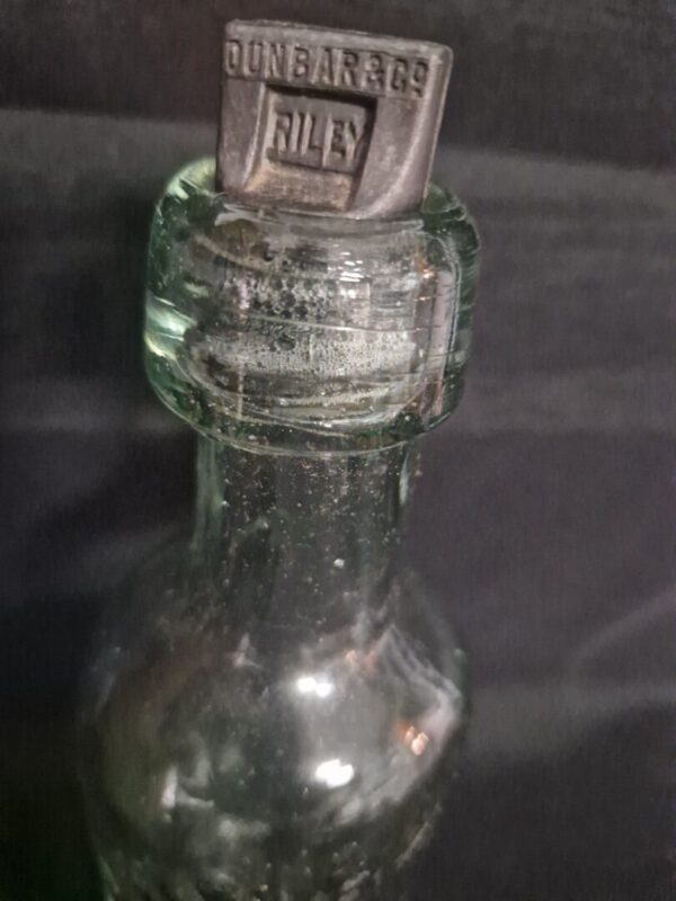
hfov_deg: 58.9
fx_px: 599
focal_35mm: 23
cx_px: 338
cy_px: 450
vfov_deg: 73.9
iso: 1000
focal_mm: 5.4
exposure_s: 1/25
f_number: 1.8
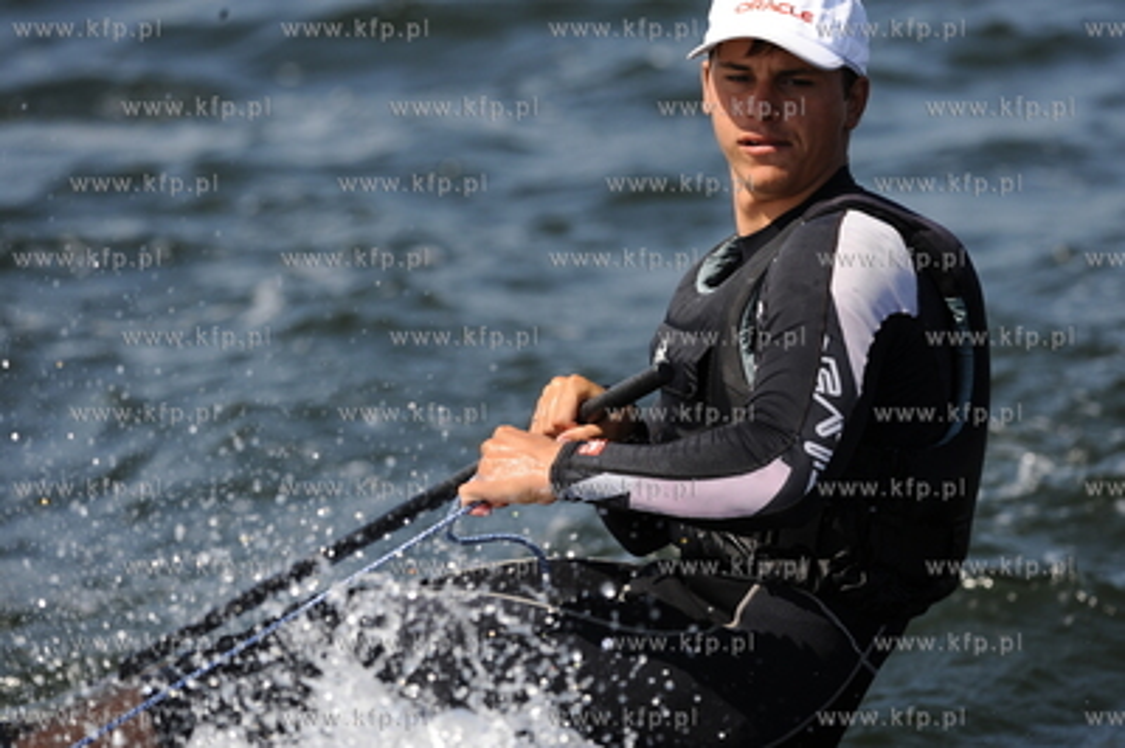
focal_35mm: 300
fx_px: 9367
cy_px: 374
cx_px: 562
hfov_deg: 6.9
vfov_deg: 4.6
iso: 200
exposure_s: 1/800
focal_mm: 300
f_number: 6.3
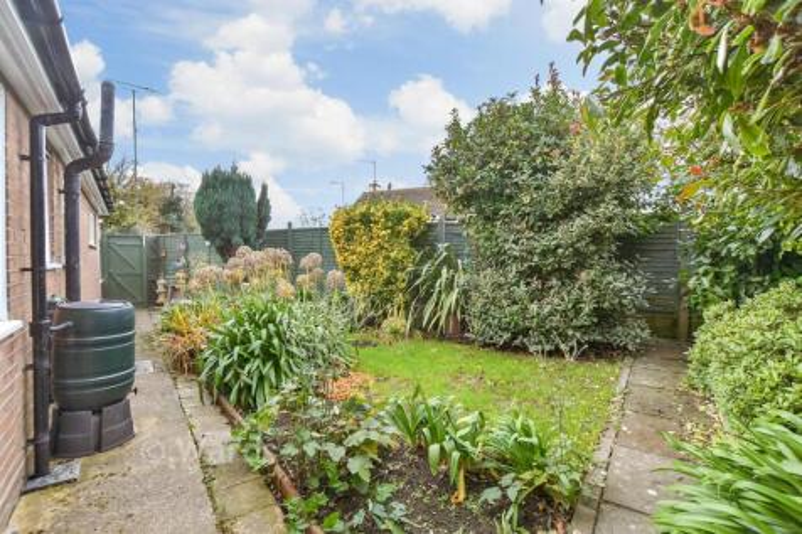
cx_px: 401
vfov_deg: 77.3
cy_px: 267
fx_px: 334
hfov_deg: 100.4
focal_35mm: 15
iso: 160
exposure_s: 1/50
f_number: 6.3
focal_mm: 10
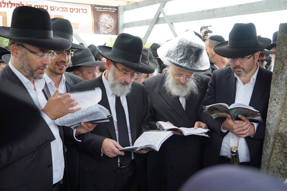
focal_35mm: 36
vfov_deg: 36.9
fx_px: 287
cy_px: 96
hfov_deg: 53.1
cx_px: 144
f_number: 4
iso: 320
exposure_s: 1/60
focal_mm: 24
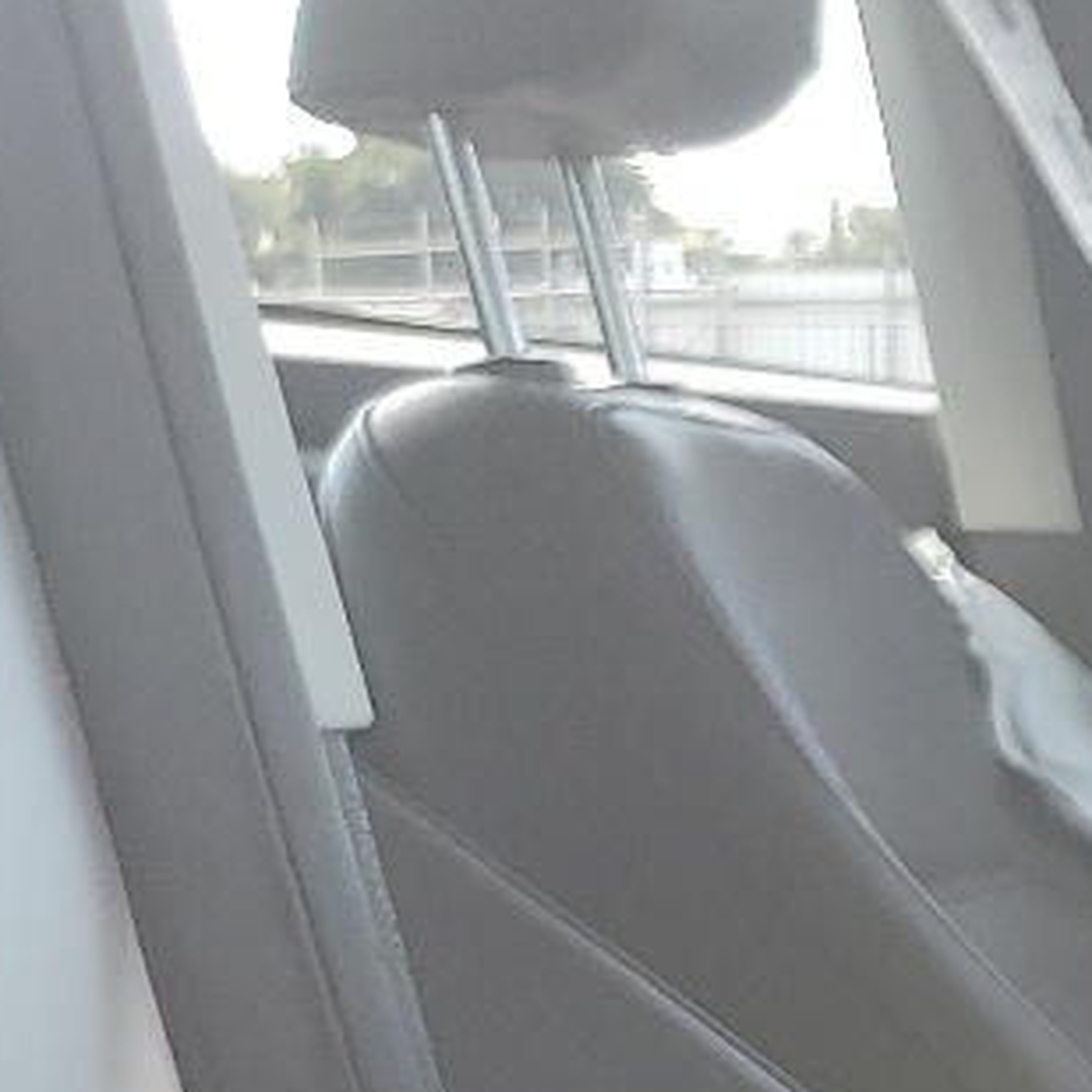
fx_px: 4247
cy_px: 1286
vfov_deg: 14.2
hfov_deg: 11.9
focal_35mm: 119
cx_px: 2605
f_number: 1.5
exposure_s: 1/714
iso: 50
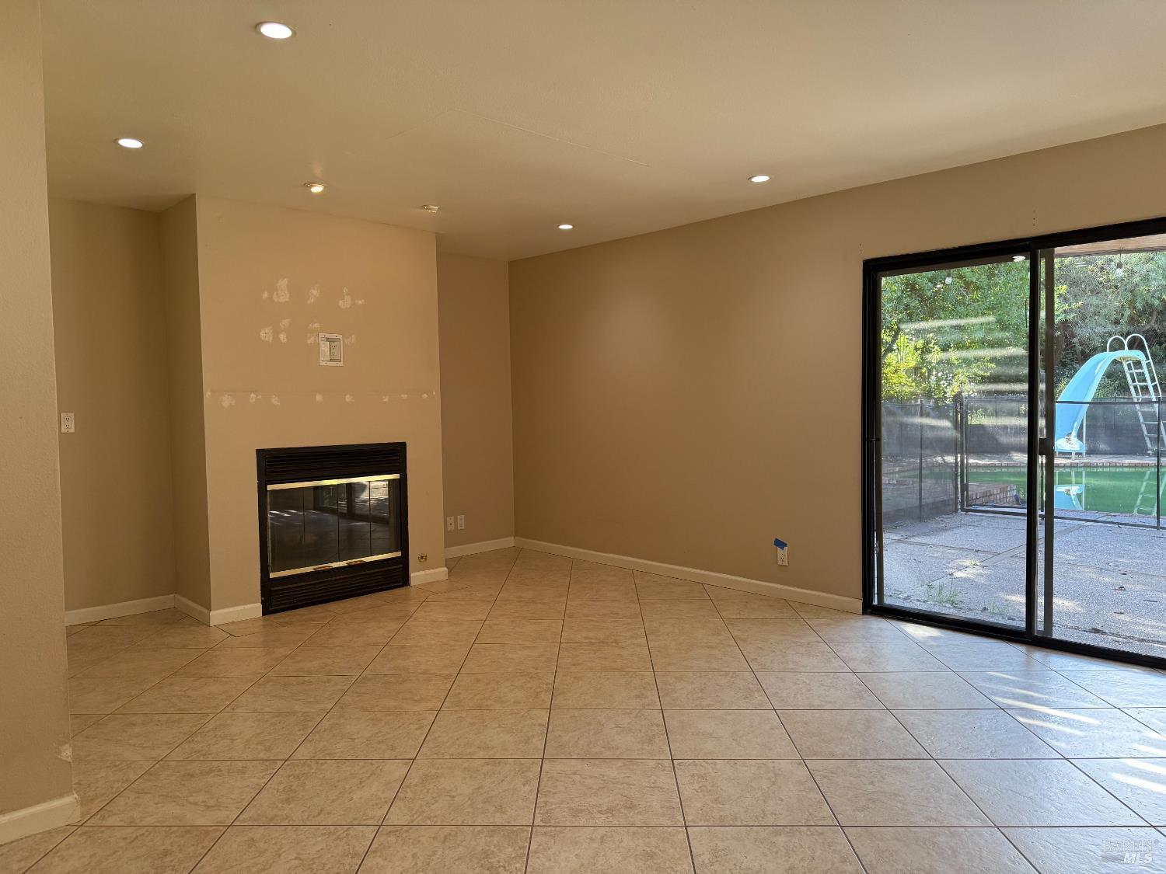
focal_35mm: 24
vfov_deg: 56.8
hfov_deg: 71.6
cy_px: 437
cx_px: 583
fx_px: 808
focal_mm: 6.76
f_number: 1.78
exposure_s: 1/171
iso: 200
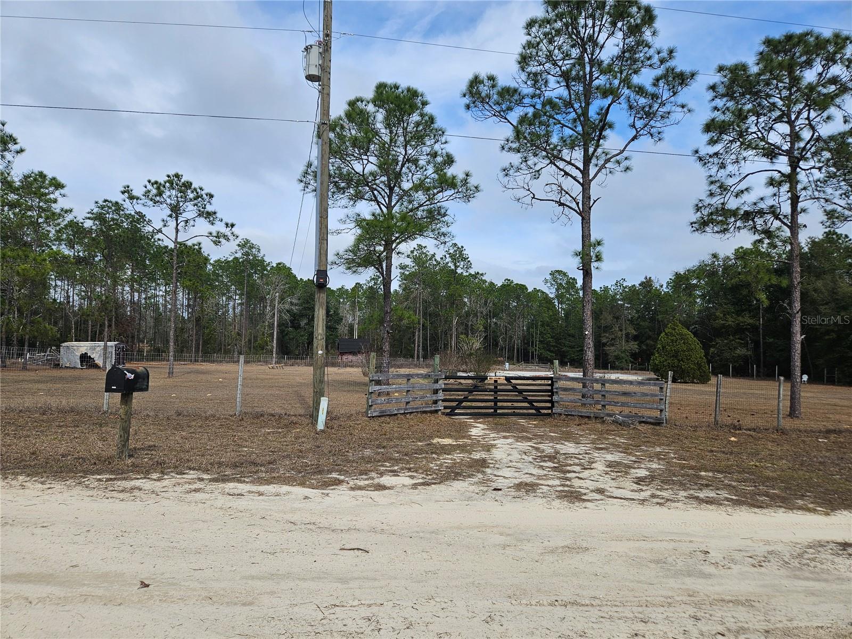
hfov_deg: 73.9
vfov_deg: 58.9
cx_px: 426
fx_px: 566
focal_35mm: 23
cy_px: 320
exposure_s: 1/2650
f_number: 1.8
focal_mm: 5.4
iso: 25
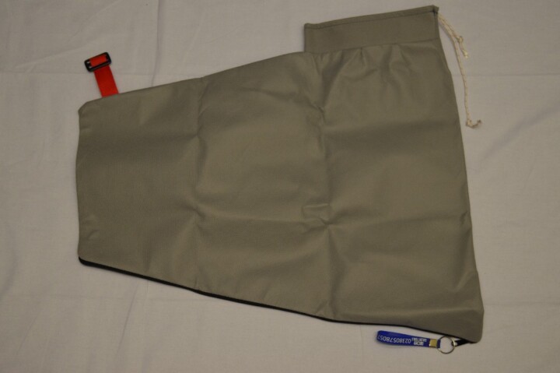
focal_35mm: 57
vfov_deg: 23.7
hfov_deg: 35.1
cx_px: 280
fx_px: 886
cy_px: 186
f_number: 4.8
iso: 400
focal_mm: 38
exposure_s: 1/40
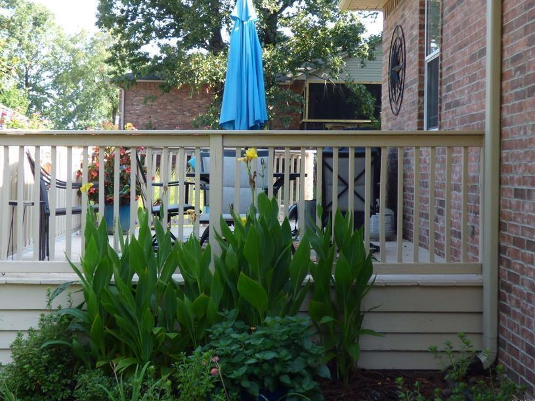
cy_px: 160
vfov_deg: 29.6
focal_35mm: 49
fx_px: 757
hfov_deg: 38.9
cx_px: 241
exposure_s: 1/100
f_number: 3.5
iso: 100
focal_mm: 6.8
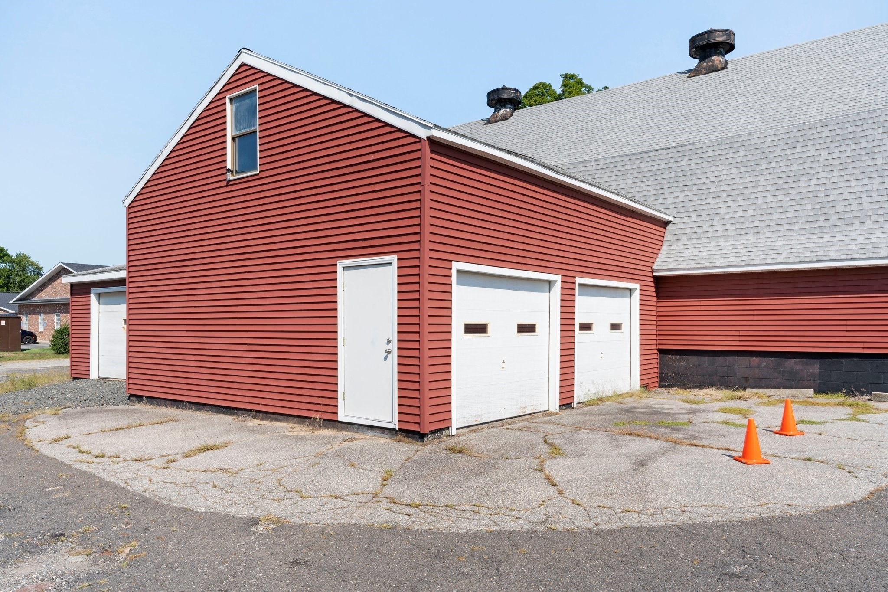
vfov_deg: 49.5
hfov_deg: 69.4
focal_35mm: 26
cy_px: 296
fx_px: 641
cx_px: 444
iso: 64
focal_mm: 26
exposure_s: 1/15
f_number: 16
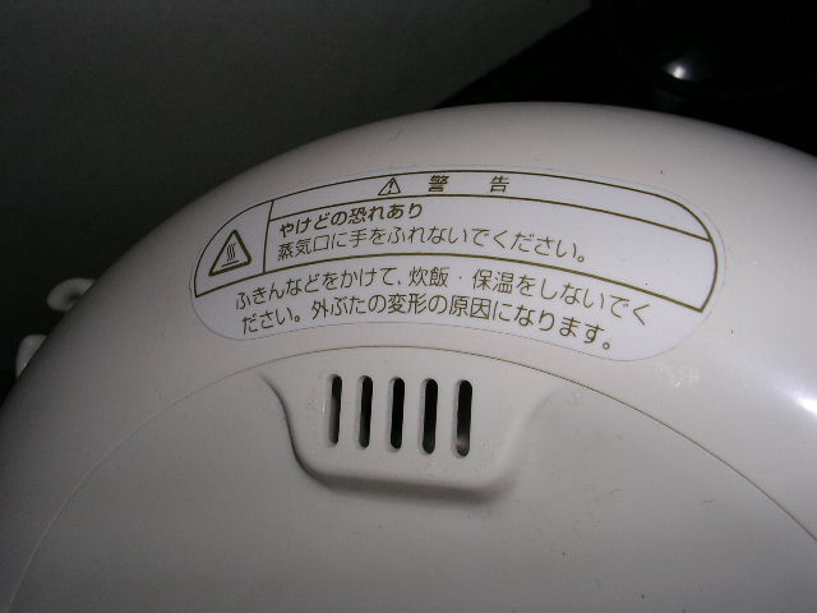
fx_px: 897
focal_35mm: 38
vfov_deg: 37.7
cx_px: 408
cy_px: 306
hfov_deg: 49.0
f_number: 5.6
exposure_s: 1/60.1
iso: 50
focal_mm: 5.8
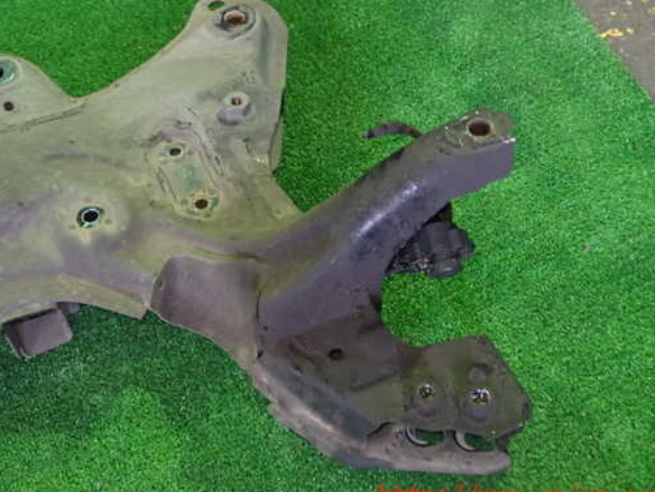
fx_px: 928
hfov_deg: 38.8
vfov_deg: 29.7
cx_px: 282
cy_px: 221
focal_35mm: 49
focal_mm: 7.31
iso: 800
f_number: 2.8
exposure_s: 1/13
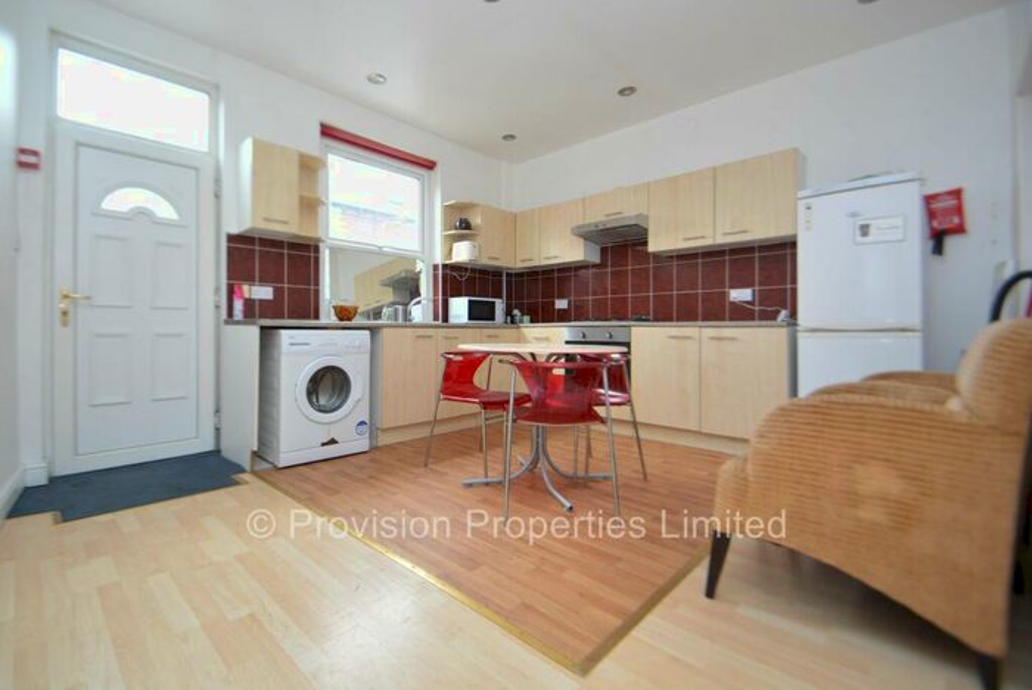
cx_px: 516
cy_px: 345
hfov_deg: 100.3
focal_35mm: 15
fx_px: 430
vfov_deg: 77.4
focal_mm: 10
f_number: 4.8
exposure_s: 1/90
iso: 400
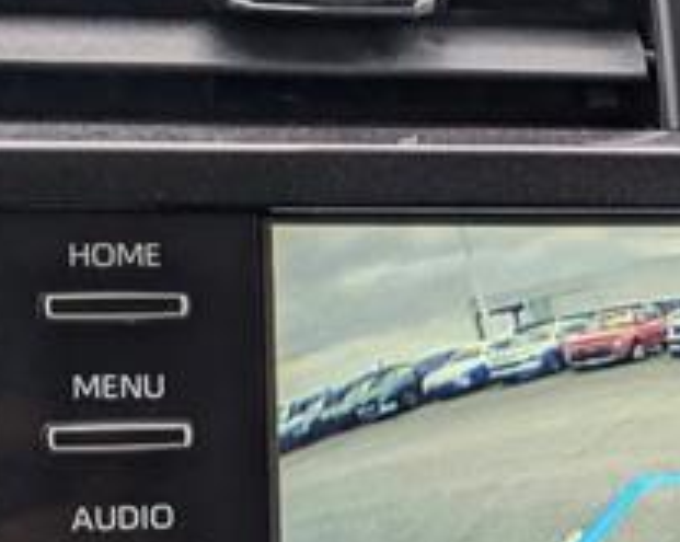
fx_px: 2974
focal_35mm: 148
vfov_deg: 10.4
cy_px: 450
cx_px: 818
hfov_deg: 12.7
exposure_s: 1/204
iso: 102
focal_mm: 6.9
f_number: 1.68
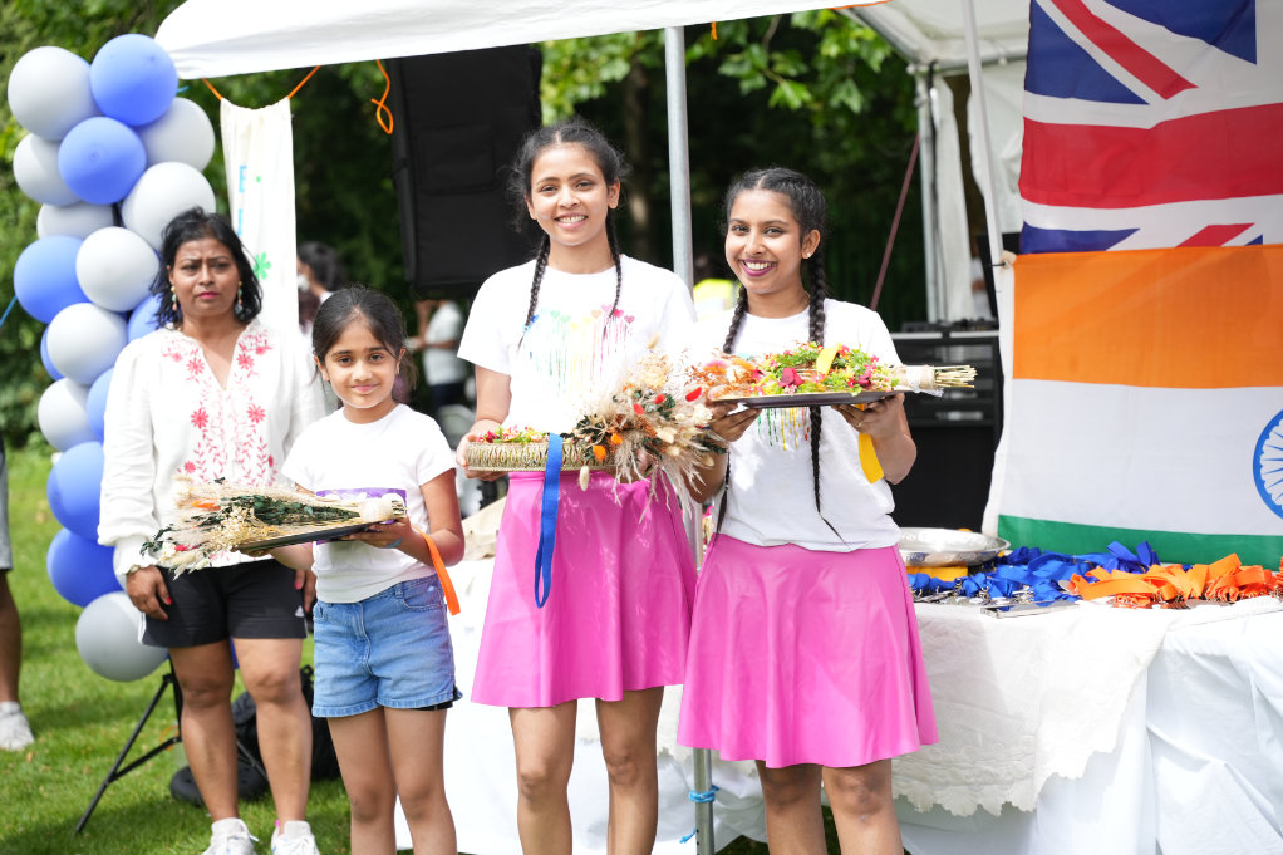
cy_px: 428
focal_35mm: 70
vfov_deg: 19.5
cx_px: 642
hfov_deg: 28.8
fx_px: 2494
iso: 250
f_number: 2.8
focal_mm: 70
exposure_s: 1/1250
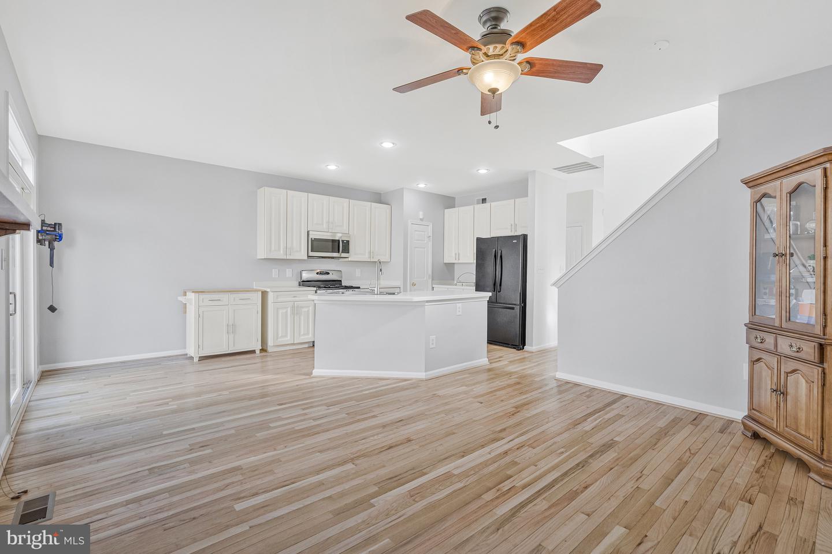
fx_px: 370
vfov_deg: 73.7
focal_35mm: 16
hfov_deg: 96.8
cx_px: 416
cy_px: 277
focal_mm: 16
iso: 1250
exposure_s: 1/80
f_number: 7.1
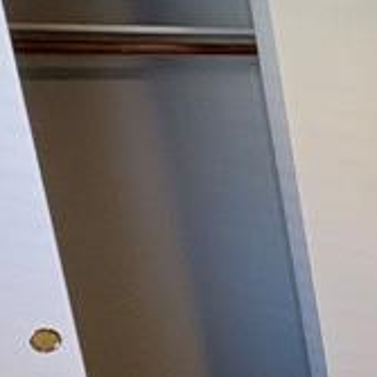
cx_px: 790
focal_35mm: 76
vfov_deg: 22.1
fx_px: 936
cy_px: 354
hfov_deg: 16.4
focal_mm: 2.22
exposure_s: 1/60
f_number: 2.2
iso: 160
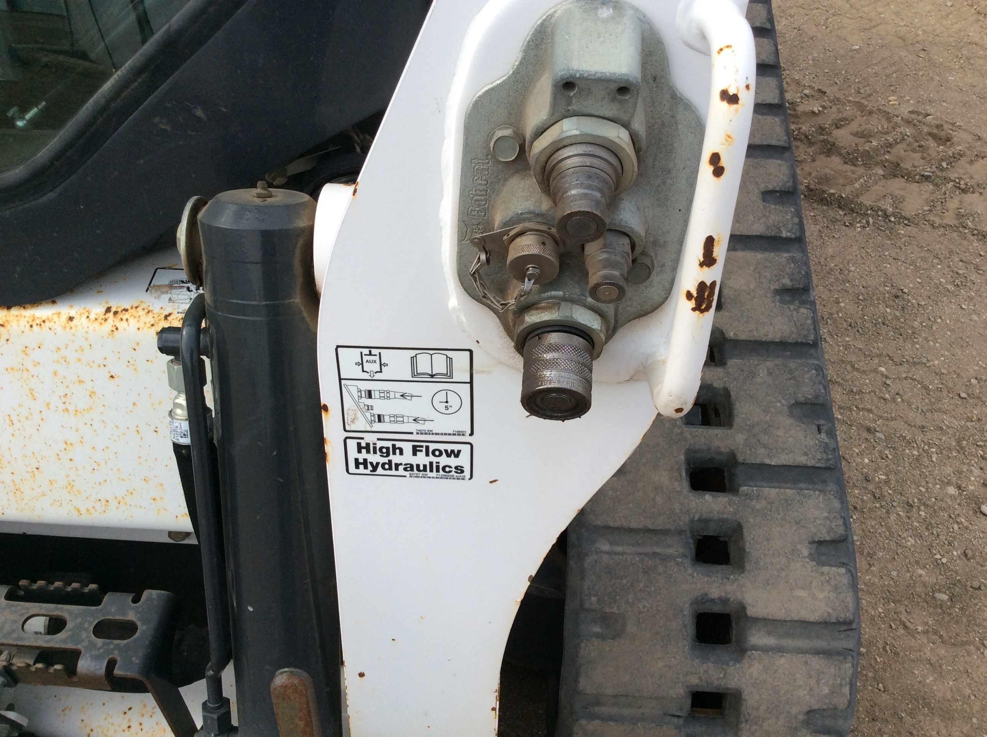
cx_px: 494
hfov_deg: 56.9
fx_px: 911
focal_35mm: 32
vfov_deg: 44.1
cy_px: 368
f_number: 2.4
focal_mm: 3.3
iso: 32
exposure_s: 1/894
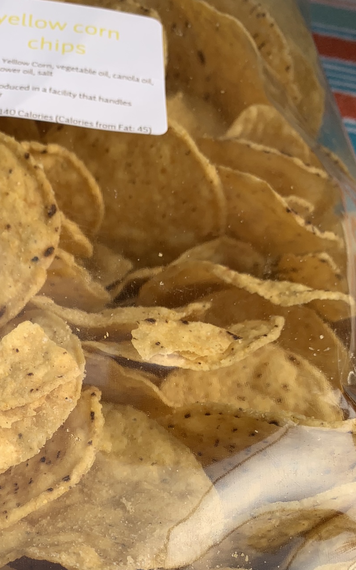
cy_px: 412
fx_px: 683
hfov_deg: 28.0
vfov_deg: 44.1
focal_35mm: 44
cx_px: 26
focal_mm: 4.25
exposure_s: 1/1387
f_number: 1.8
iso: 25
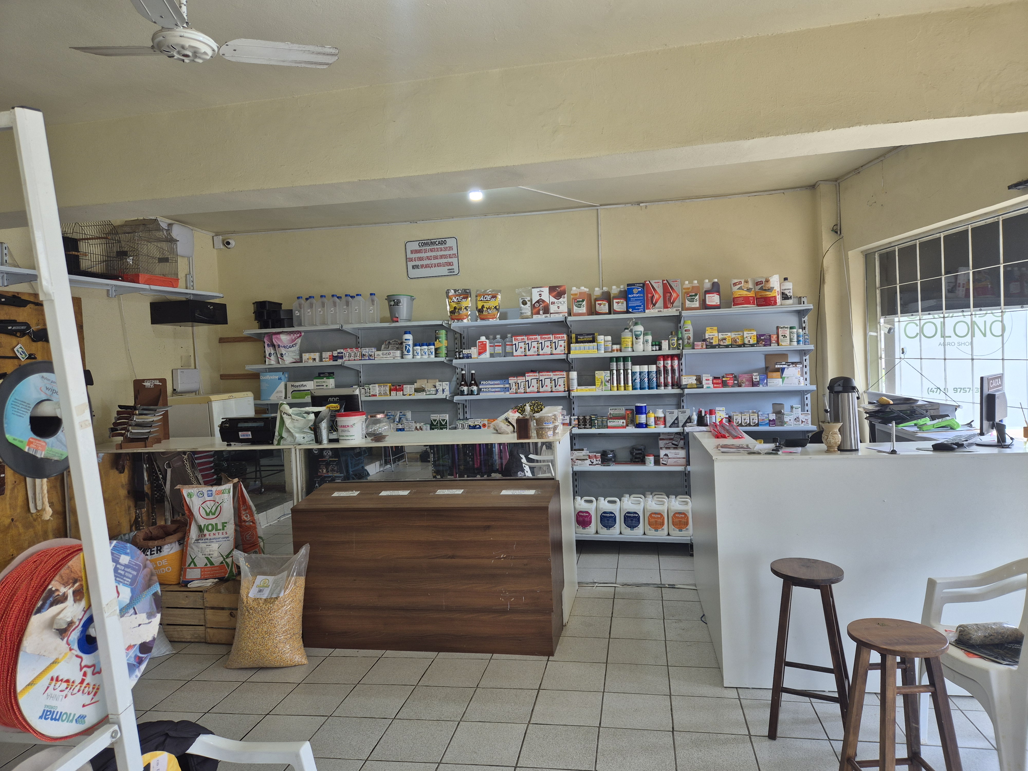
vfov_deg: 58.9
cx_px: 514
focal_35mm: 23
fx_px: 683
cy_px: 386
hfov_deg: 73.9
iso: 40
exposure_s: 1/120
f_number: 1.8
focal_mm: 5.4
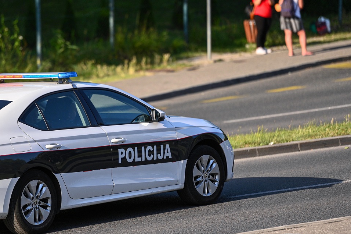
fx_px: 2445
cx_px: 132
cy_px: 141
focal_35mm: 251
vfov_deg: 5.5
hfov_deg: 8.2
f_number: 2.8
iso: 500
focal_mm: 200
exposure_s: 1/5000
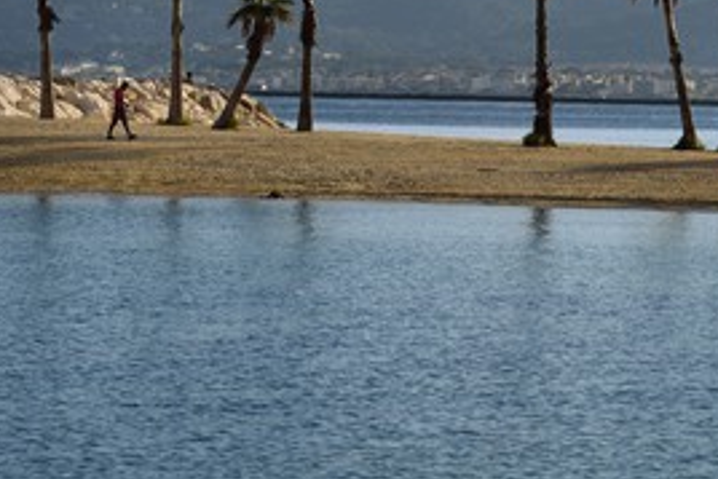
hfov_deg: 6.6
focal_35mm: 313
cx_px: 461
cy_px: 126
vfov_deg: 4.4
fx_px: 6246
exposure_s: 1/320
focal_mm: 200
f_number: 13
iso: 200
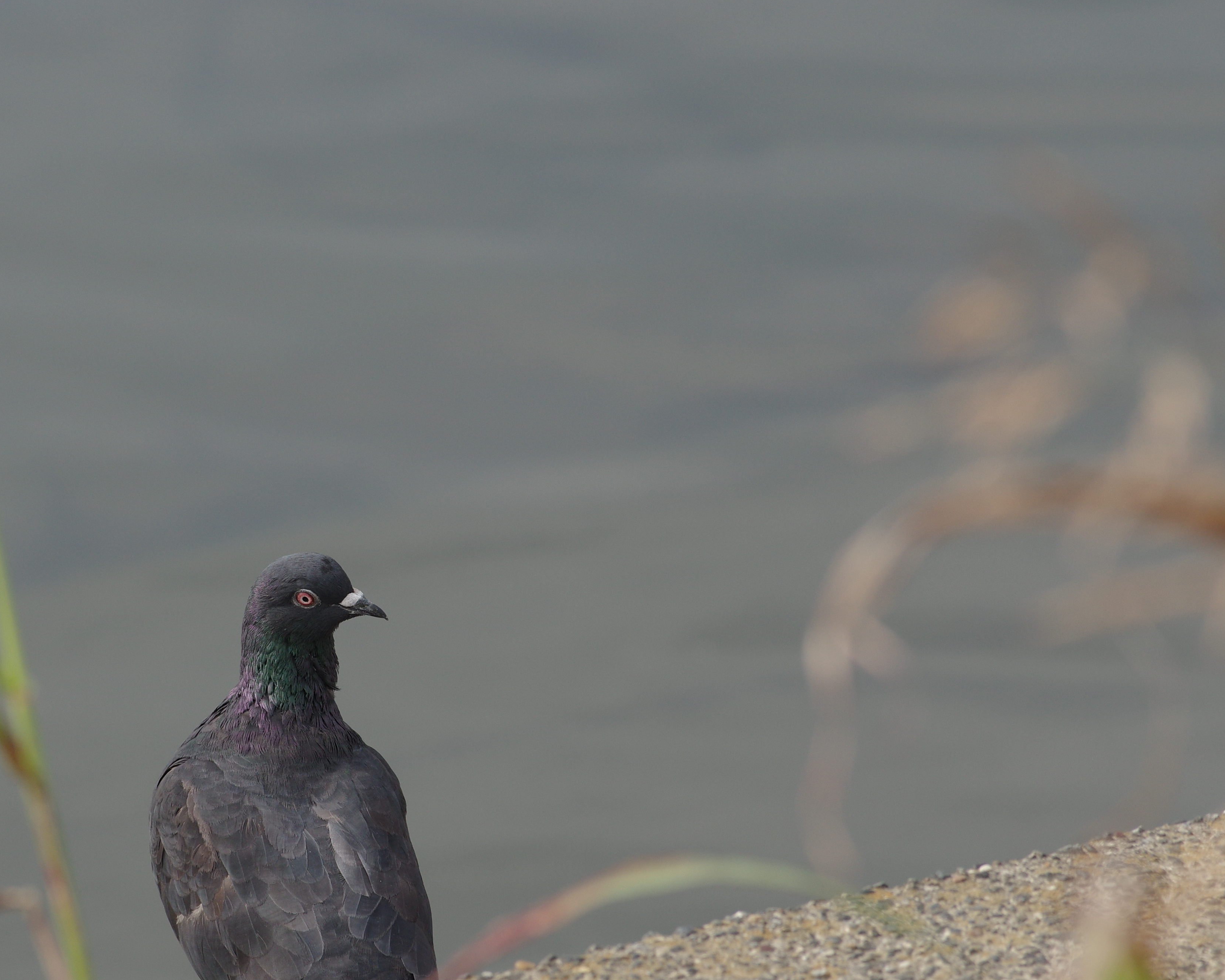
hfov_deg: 3.0
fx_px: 23240
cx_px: 296
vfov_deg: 2.4
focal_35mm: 641
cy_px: 621
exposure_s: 1/500
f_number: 6.3
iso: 250
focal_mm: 250
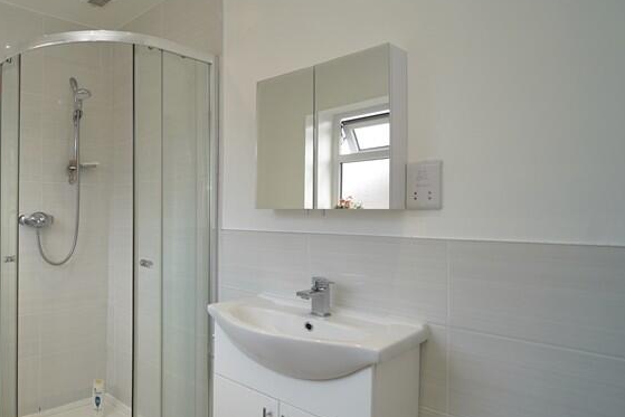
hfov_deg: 66.6
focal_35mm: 22
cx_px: 78
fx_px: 382
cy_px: 206
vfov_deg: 57.3
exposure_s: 1/160
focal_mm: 12
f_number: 4
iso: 320
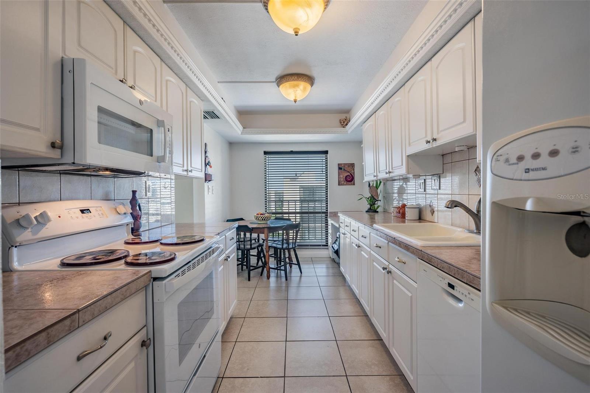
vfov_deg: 73.7
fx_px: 262
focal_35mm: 16
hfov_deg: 96.7
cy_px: 196
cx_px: 295
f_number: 7.1
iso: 100
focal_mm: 16
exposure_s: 1/10
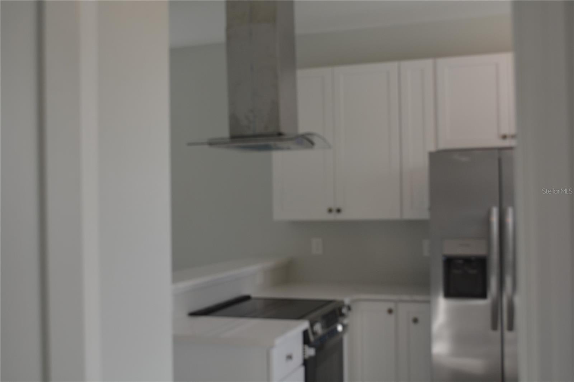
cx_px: 287
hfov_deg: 46.4
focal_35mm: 42
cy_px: 191
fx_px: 669
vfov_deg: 31.9
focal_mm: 28
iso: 400
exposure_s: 1/125
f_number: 5.6
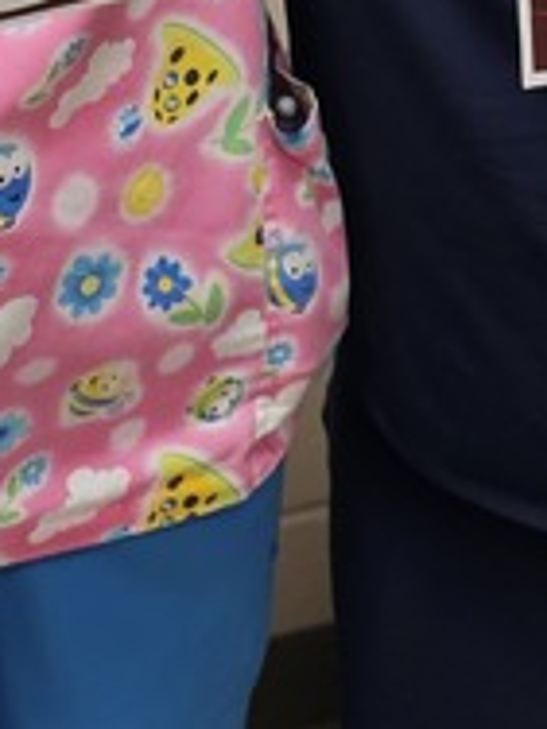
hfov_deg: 11.8
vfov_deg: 14.1
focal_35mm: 125
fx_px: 2634
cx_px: 349
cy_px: -555
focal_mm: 6.3
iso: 320
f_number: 1.7
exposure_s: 1/120
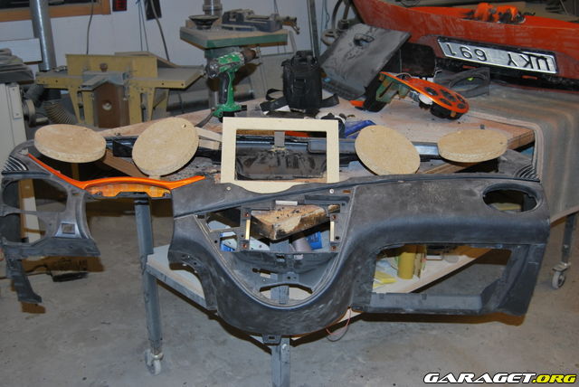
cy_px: 194
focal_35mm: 45
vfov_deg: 29.9
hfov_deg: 43.6
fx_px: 724
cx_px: 290
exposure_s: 1/60
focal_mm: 30
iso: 200
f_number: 4.2
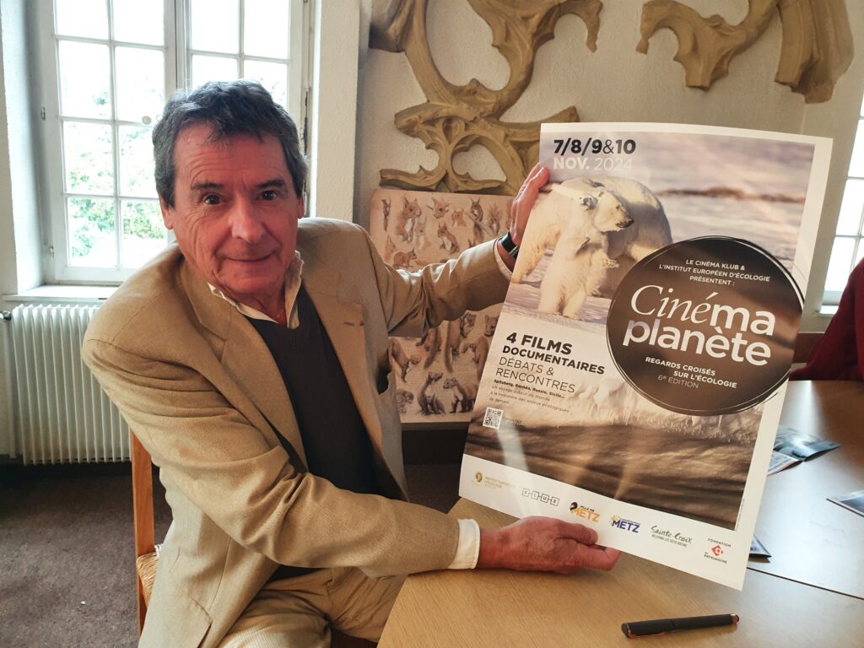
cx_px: 432
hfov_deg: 67.3
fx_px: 649
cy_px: 324
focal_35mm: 26
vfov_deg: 53.1
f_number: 2.4
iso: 250
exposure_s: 1/50
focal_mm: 4.32
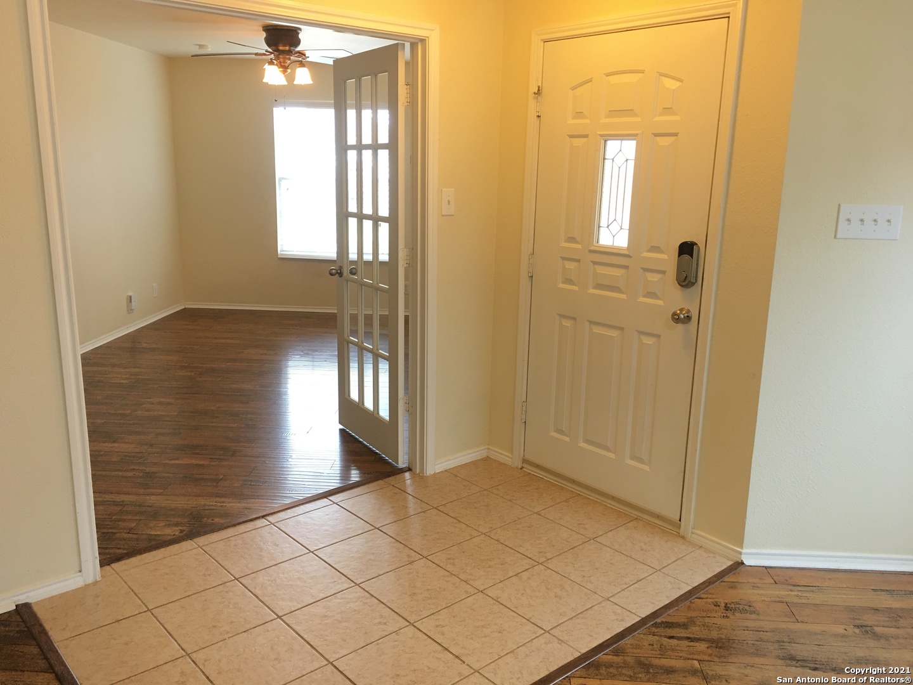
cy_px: 342
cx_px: 456
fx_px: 765
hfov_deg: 61.7
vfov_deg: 48.2
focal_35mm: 29
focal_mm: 4.15
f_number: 2.2
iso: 40
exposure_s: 1/15
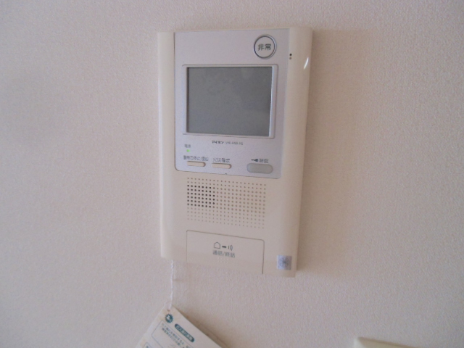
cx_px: 232
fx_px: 322
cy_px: 174
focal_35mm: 24
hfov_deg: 71.6
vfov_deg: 56.8
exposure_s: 1/100
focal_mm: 4.24
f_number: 3
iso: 400
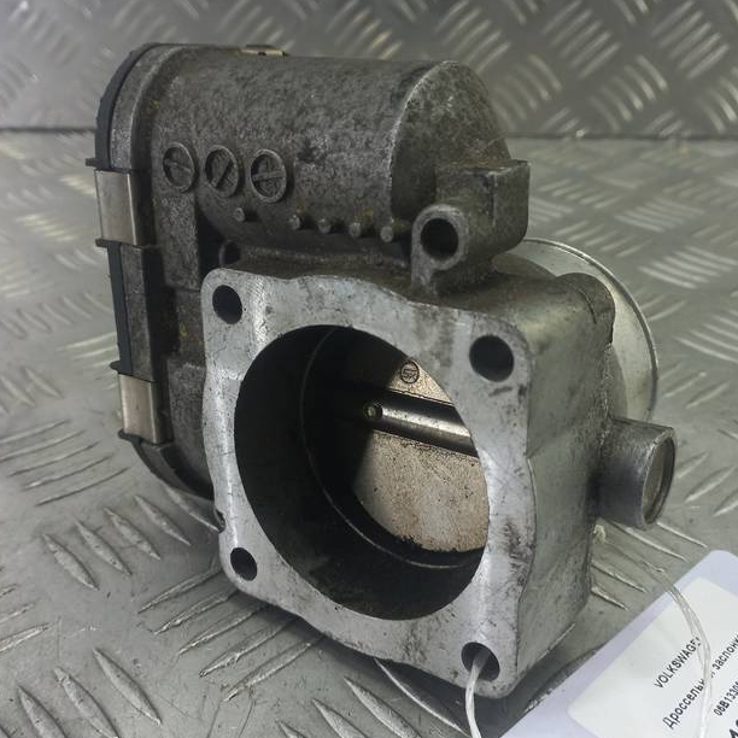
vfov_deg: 44.9
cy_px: 390
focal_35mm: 37
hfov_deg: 44.9
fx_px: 892
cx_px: 373
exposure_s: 1/50
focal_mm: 4.6
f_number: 1.8
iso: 64
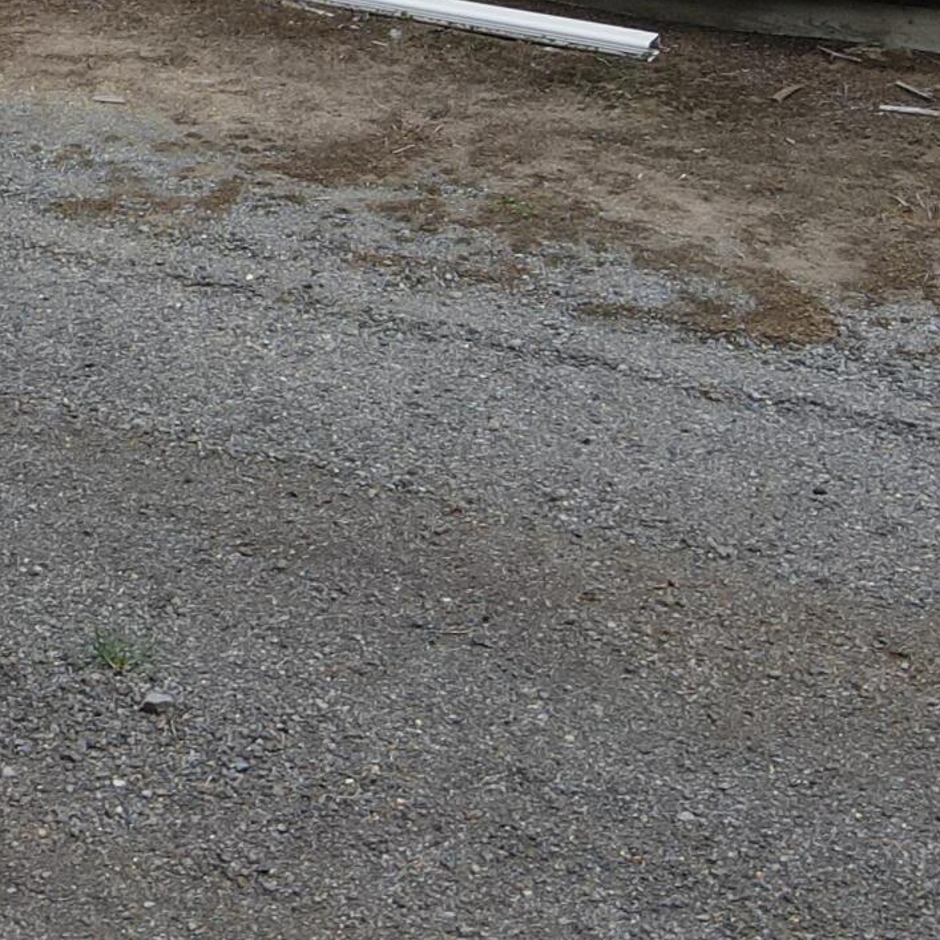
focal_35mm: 90
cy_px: -65
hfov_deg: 17.4
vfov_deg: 18.6
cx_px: -453
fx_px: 2765
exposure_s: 1/350
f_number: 2.8
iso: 100
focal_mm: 4.5
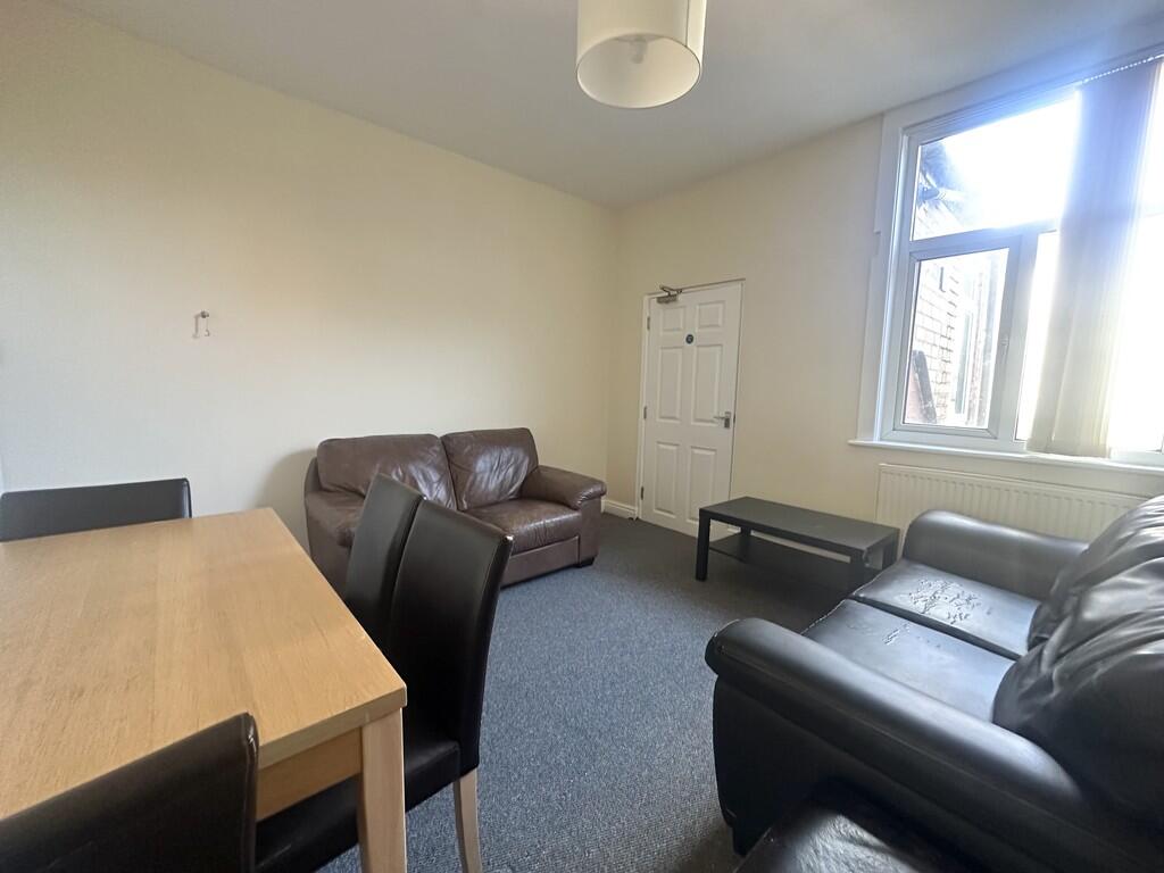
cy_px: 436
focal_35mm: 14
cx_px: 582
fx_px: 471
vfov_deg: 85.7
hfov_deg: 102.1
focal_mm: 2.22
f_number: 2.2
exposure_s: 1/60
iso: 640
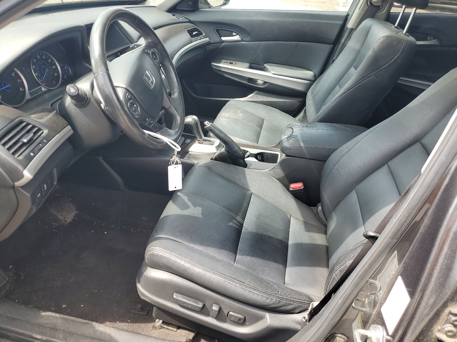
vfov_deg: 53.1
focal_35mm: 26
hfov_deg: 67.3
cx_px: 228
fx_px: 343
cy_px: 171
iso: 50
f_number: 1.5
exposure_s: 1/417
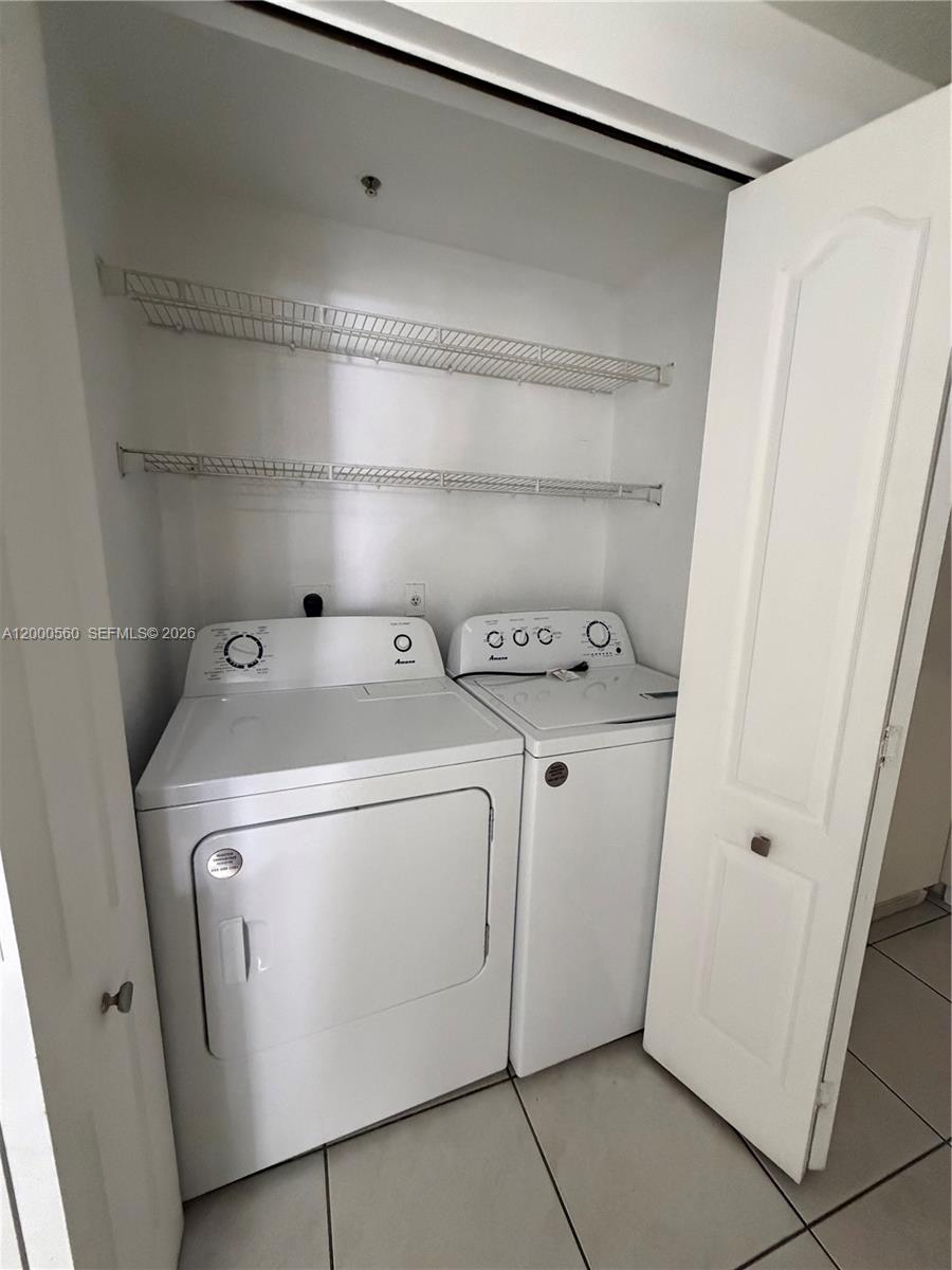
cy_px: 635
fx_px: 513
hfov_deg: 85.7
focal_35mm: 14
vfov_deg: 102.1
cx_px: 476
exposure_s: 1/60
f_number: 2.2
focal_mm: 2.22
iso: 640
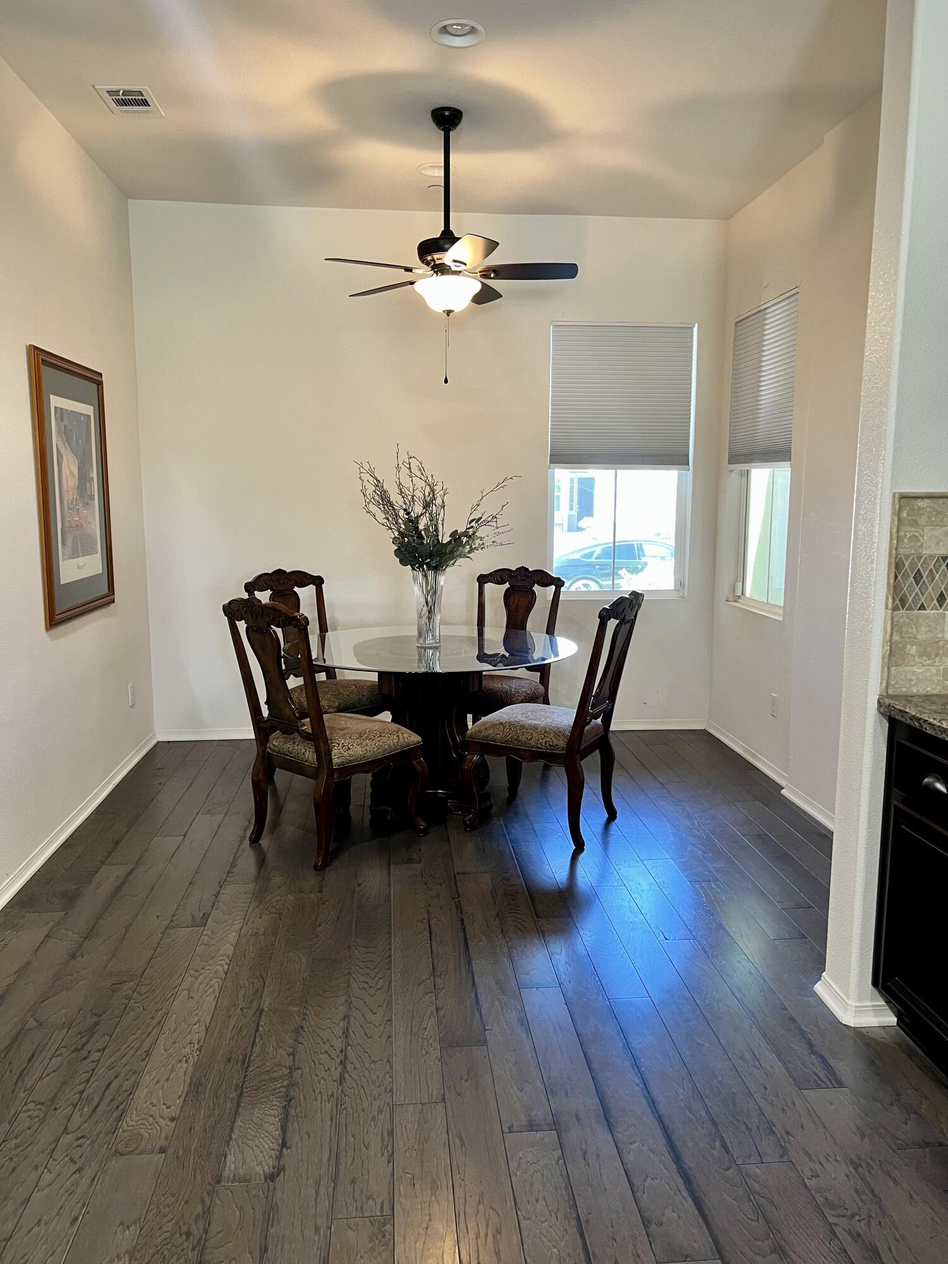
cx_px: 474
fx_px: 949
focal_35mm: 26
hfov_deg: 53.1
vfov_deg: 67.3
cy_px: 632
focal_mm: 5.7
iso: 160
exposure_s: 1/60
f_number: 1.5
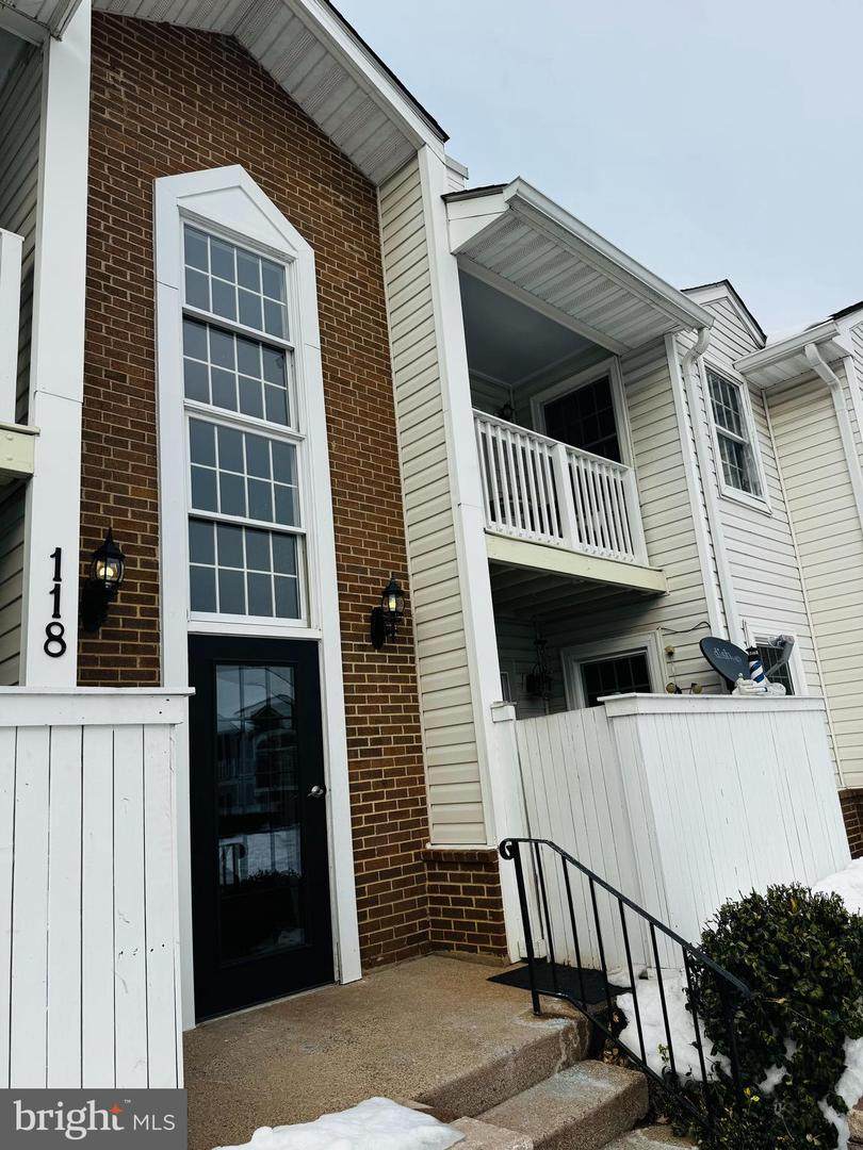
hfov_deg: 56.8
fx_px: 798
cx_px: 432
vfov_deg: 71.6
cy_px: 575
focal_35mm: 24
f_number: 1.78
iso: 80
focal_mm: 6.76
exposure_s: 1/2959
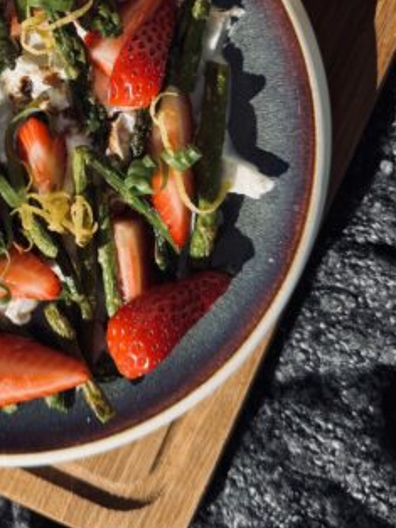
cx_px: 52
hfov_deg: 30.4
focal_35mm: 46
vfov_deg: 38.8
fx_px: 701
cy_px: 69
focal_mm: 6.76
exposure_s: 1/4608
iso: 80
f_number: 1.78
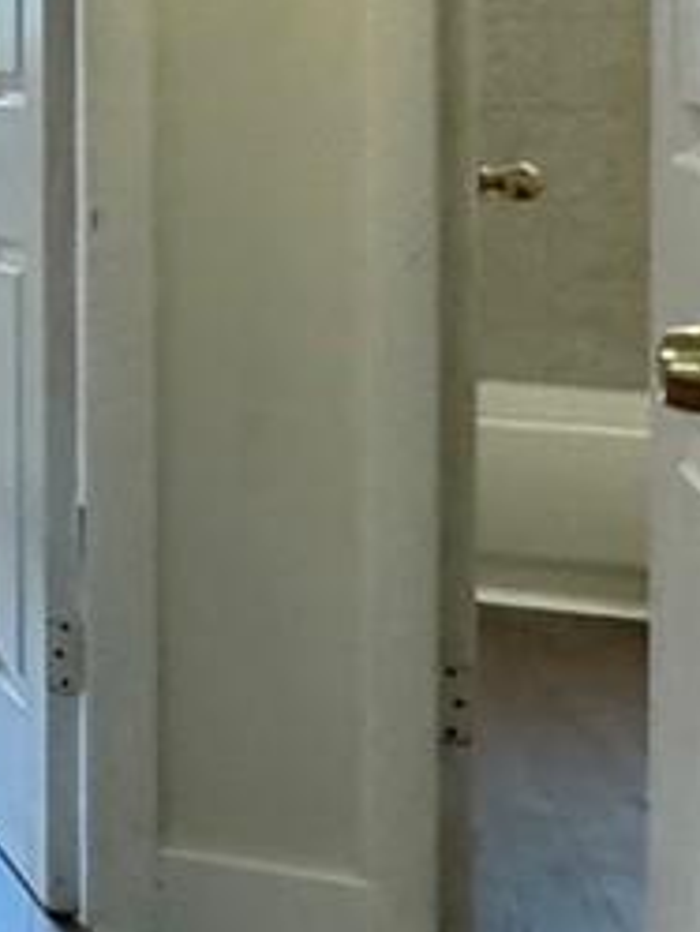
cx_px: -1789
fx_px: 2425
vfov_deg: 21.1
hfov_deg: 9.3
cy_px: 7
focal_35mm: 90
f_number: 2.2
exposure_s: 1/120
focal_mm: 2.22
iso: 320
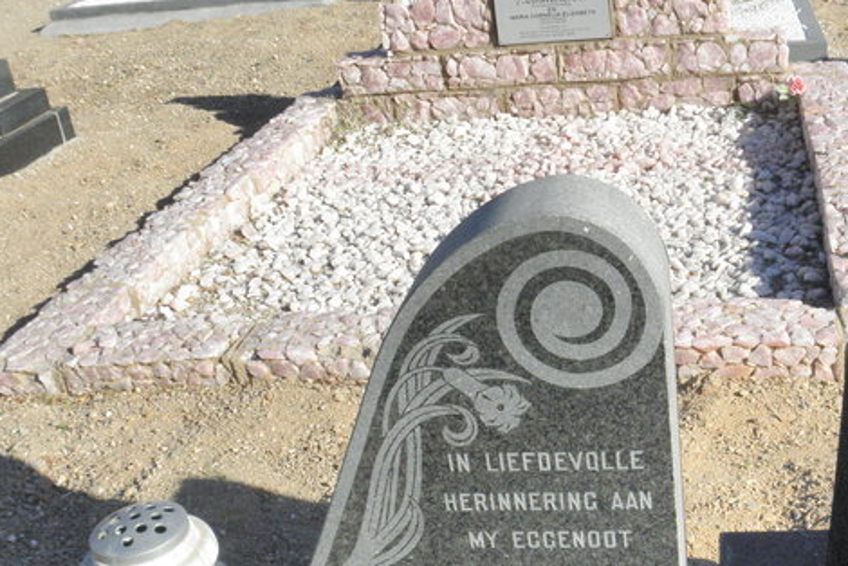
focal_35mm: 46
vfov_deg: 29.1
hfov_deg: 42.1
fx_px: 1084
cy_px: 373
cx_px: 572
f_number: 6.3
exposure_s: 1/640
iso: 200
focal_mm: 4.6
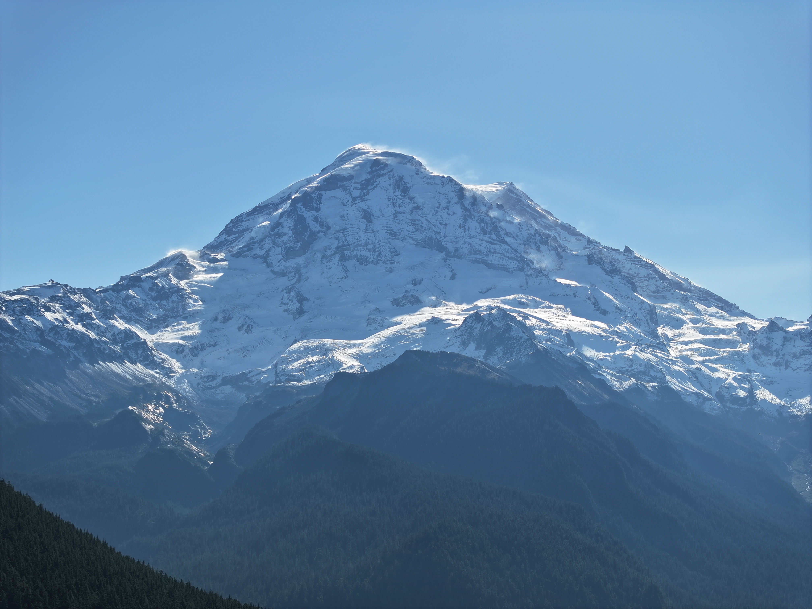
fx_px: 1642
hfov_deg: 27.8
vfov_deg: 21.0
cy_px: 304
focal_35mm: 70
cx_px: 406
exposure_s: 1/2000
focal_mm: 19.35
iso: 100
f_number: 2.8
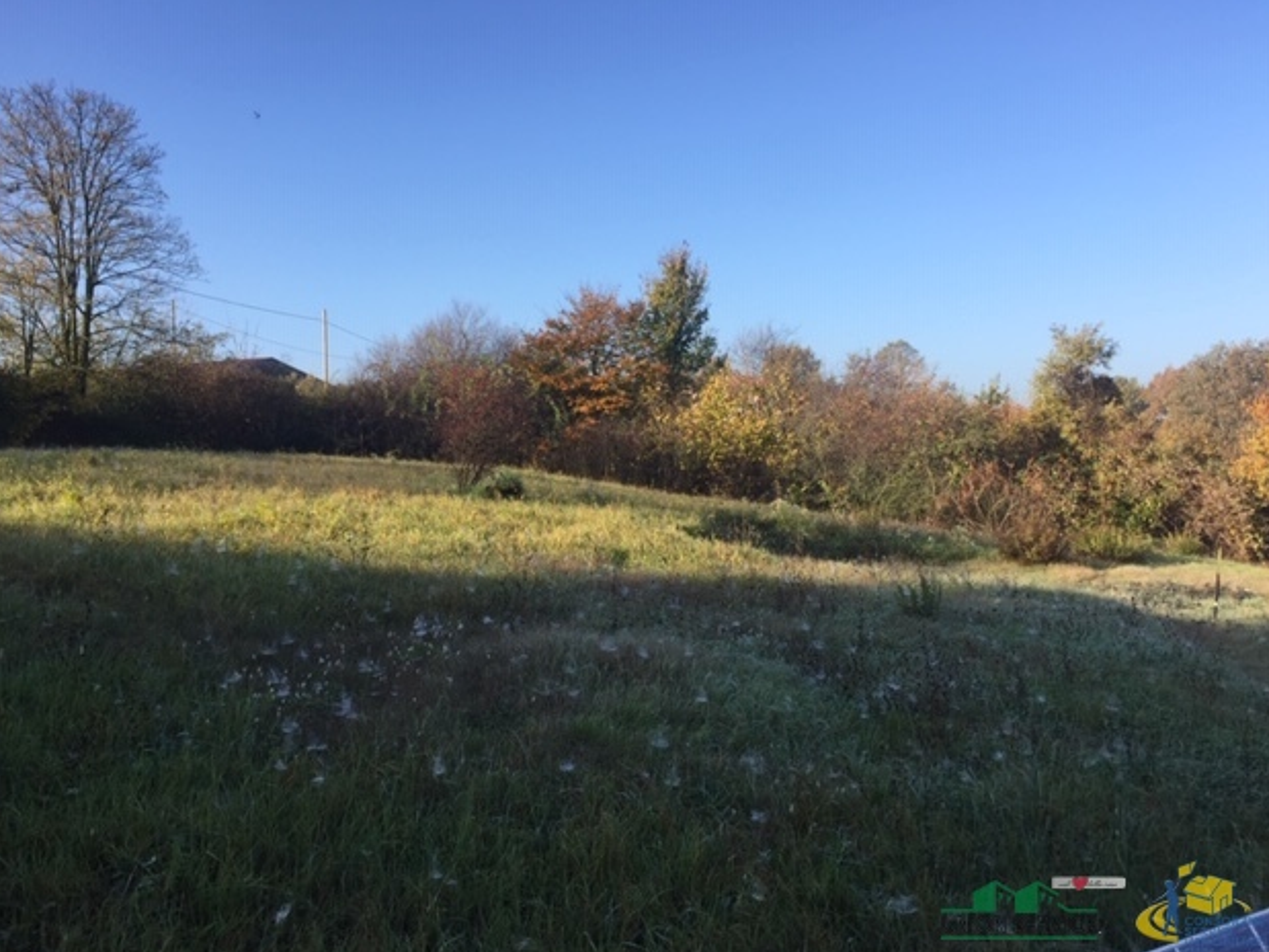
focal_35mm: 30
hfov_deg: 60.0
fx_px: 1100
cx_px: 621
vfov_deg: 46.8
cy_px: 480
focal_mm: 4.15
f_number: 2.2
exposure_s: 1/746
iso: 32
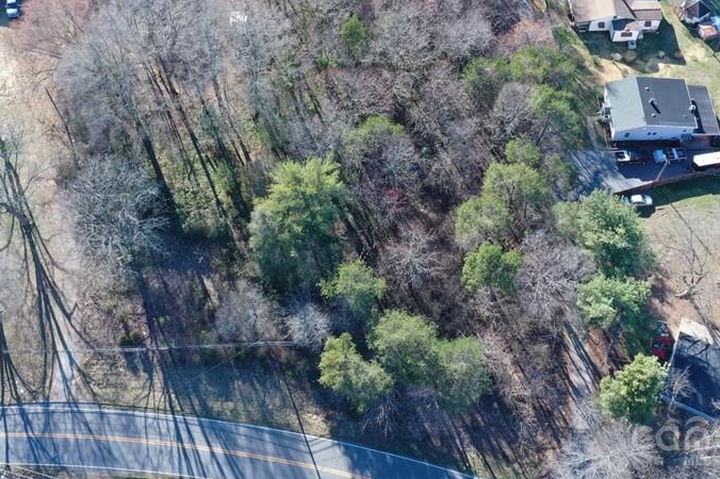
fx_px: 900
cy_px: 102
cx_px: 372
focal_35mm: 45
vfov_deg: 29.2
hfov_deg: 43.6
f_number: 8
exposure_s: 1/40
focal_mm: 10.26
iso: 100
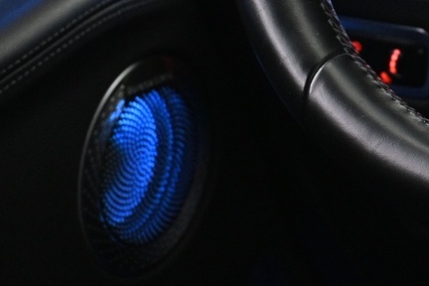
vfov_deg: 9.7
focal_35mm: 135
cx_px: 669
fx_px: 1609
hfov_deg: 14.1
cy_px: -193
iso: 1600
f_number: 4.2
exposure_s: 1/15
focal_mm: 24
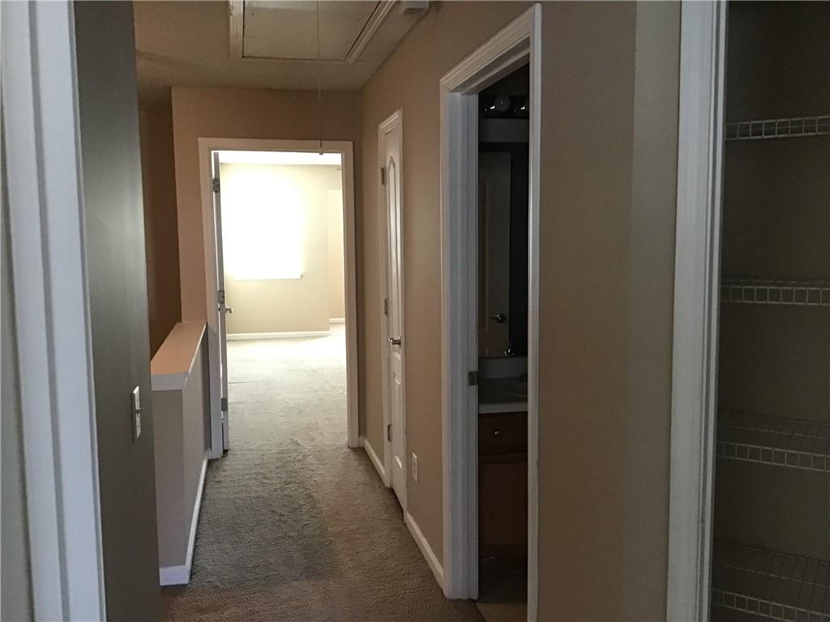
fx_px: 743
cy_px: 311
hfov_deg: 58.4
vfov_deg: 45.4
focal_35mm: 31
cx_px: 415
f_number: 2.4
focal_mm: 3.3
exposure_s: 1/24
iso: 200
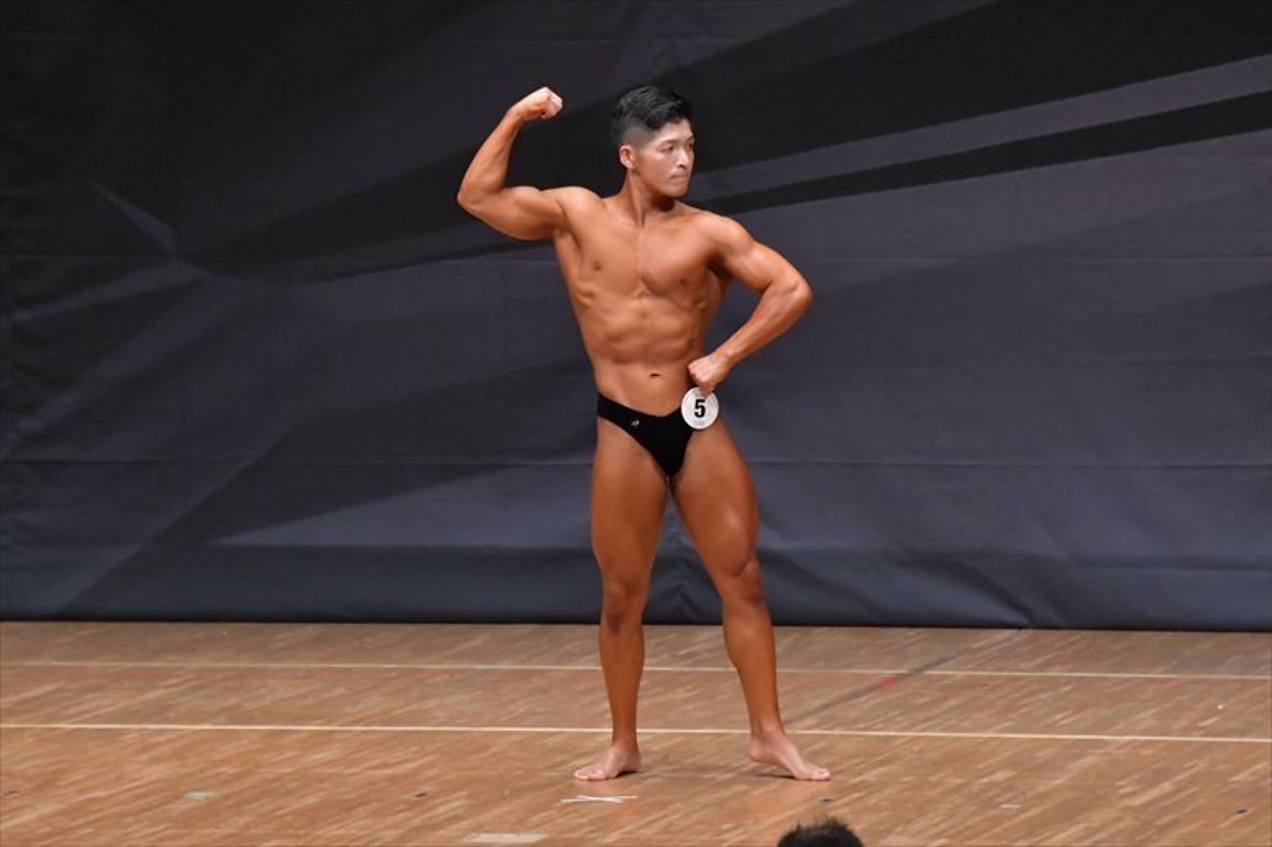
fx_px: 10065
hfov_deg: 7.2
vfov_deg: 4.8
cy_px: 424
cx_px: 636
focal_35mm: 285
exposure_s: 1/400
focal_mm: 190
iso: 6400
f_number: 5.6
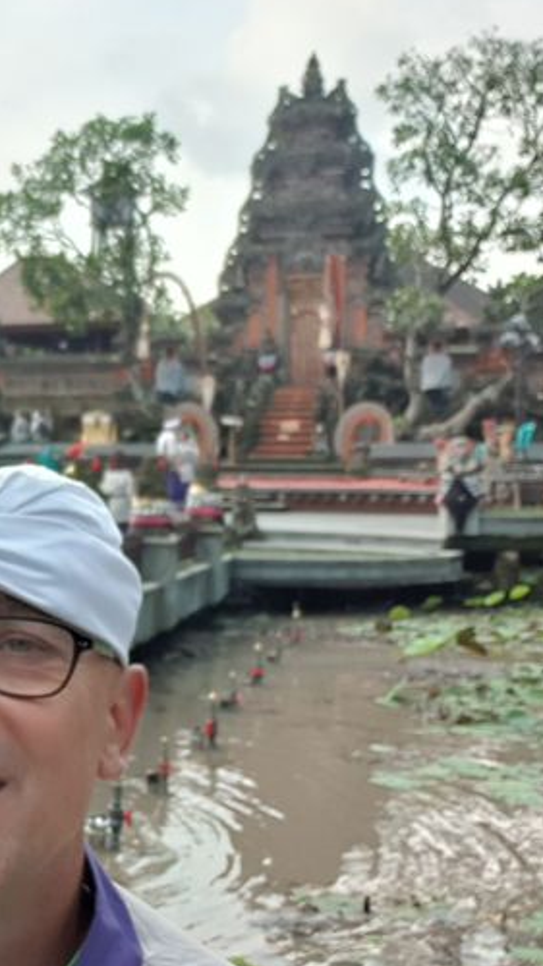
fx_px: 1383
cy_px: 464
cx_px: -66
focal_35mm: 54
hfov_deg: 21.0
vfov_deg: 38.5
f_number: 1.7
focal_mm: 2.92
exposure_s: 1/264
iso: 100
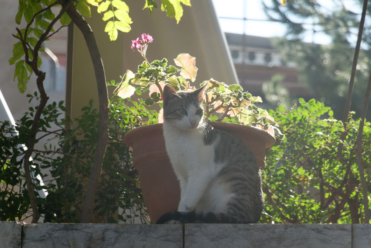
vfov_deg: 7.5
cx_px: 186
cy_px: 124
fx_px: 1875
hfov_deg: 11.3
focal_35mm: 182
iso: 125
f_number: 4.5
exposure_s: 1/250
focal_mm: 66
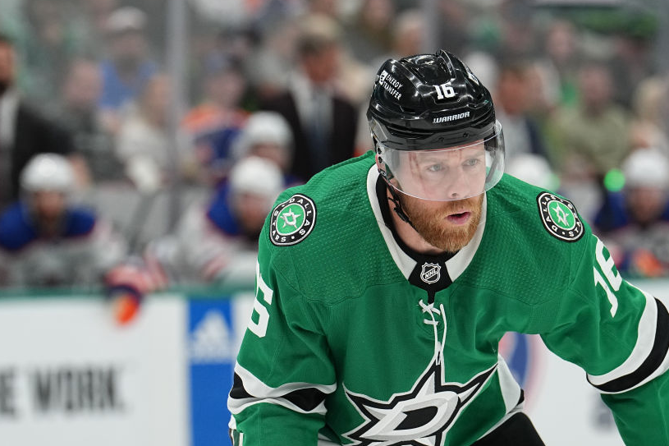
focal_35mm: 377
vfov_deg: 3.6
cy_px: 262
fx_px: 7004
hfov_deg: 5.5
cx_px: 405
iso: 2000
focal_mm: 200
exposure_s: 1/1000
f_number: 4
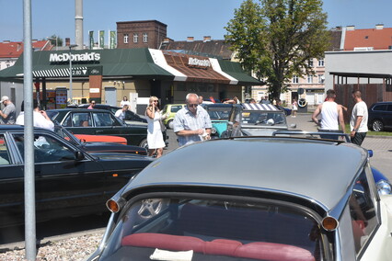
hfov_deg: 36.9
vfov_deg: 25.1
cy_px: 130
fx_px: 588
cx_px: 196
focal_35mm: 54
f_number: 14
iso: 1000
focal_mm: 36
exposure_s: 1/800
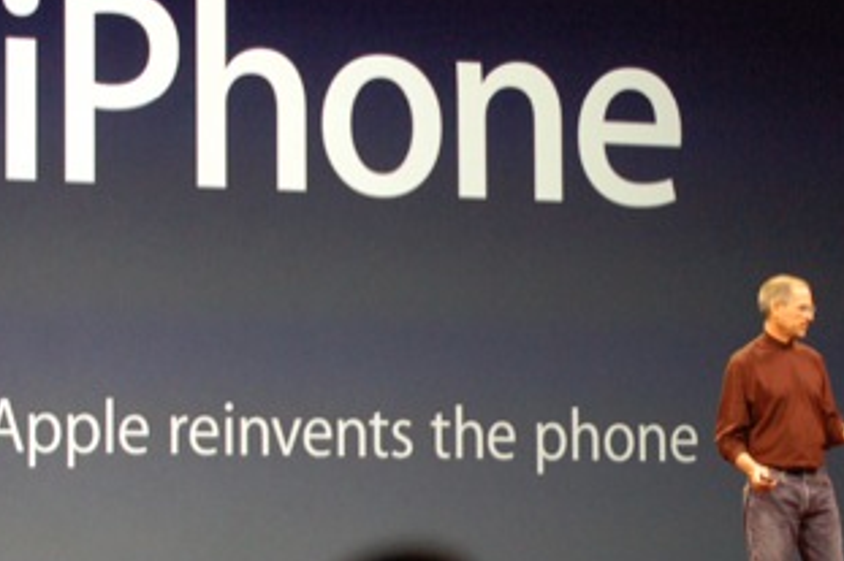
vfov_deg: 6.2
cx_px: 385
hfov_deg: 9.2
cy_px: 209
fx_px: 5218
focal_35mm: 223
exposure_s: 1/100
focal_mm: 105
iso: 1600
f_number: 2.8
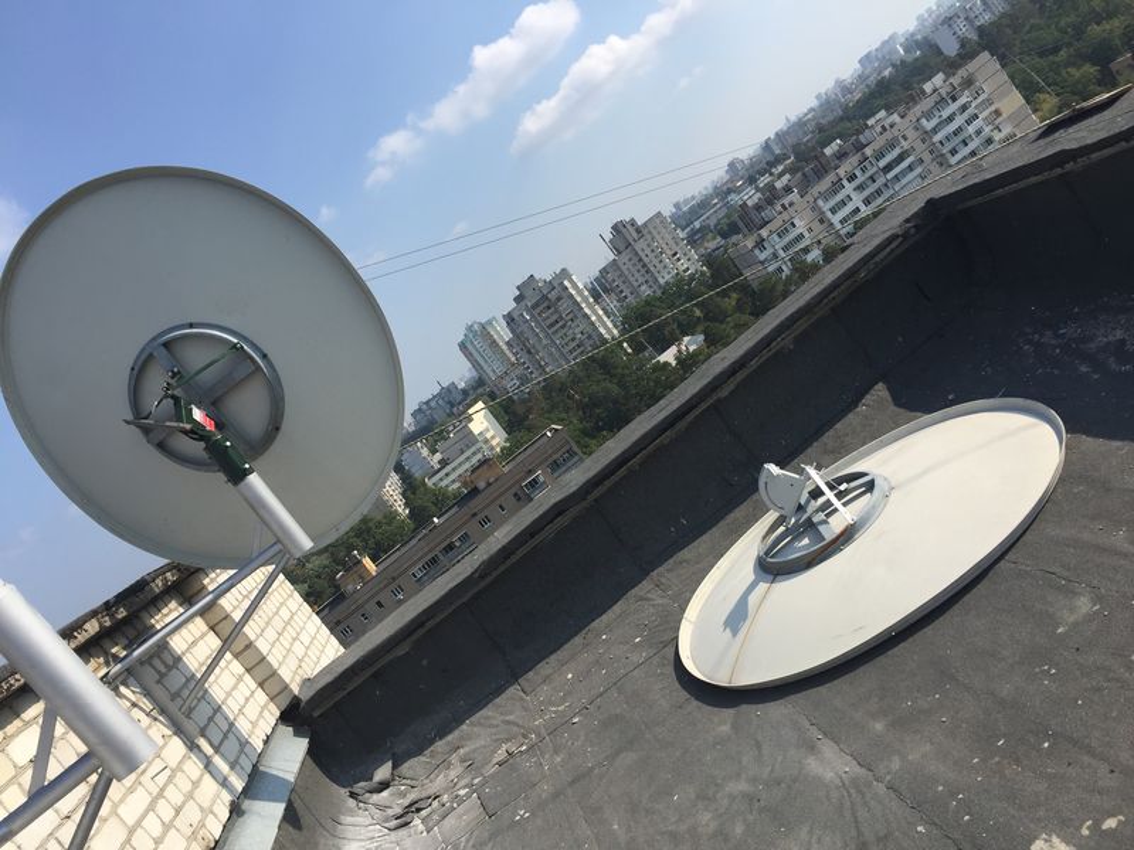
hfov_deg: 61.7
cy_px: 425
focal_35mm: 29
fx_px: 950
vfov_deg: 48.2
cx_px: 567
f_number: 2.2
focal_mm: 4.15
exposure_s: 1/2198
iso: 32
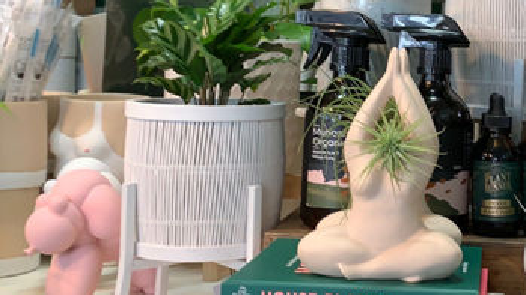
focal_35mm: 65
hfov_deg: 31.5
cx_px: 422
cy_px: 77
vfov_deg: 18.4
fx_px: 906
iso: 100
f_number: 1.8
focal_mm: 4.25
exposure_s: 1/50
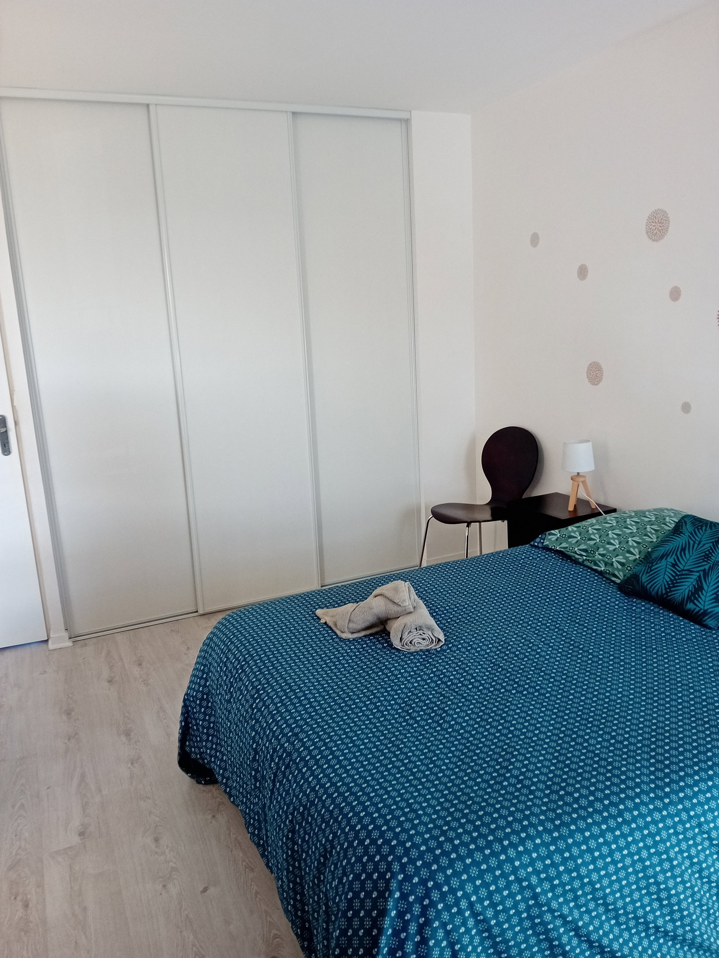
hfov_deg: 49.7
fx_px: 775
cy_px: 479
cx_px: 360
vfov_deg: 63.4
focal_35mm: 28
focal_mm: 3.38
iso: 160
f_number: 2.8
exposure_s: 1/33.3
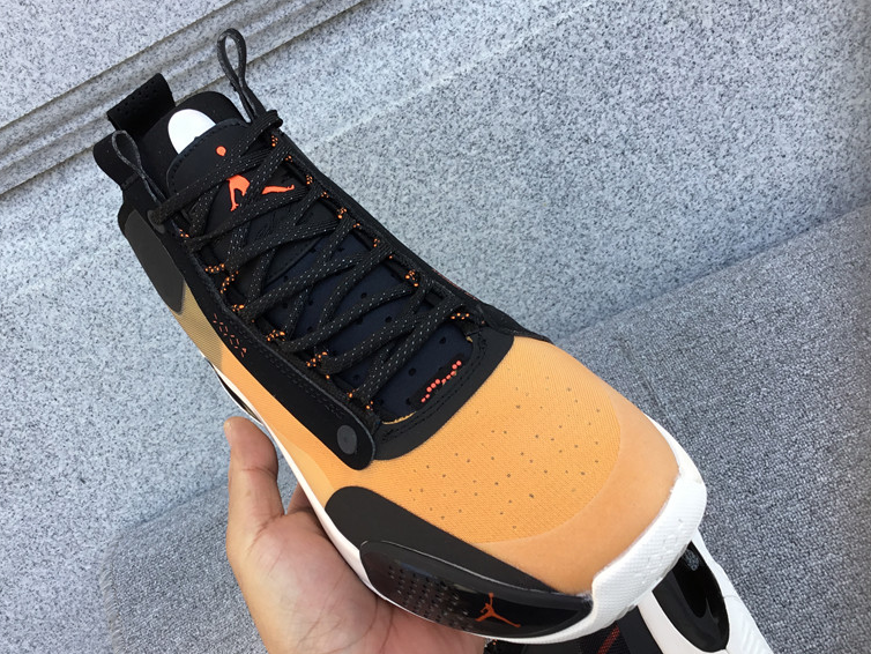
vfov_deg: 38.6
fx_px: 931
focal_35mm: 37
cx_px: 364
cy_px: 361
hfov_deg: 49.9
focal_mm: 3.3
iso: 25
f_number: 2.4
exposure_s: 1/117
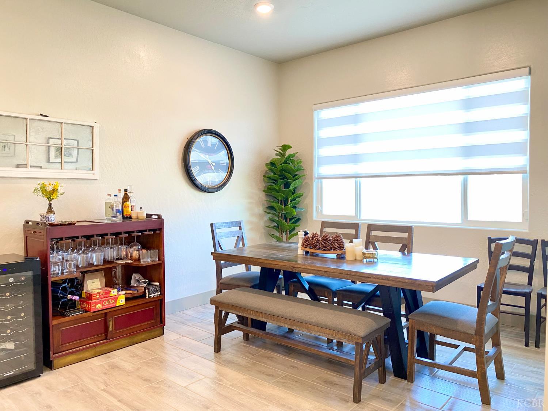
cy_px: 206
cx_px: 274
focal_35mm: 26
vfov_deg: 53.1
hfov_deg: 67.3
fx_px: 412
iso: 250
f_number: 1.8
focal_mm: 4.25
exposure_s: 1/60
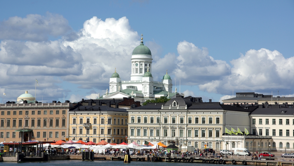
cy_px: 84
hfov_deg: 18.1
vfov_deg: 10.2
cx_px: 147
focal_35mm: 119
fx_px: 924
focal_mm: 75
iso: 100
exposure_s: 1/350
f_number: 9.5
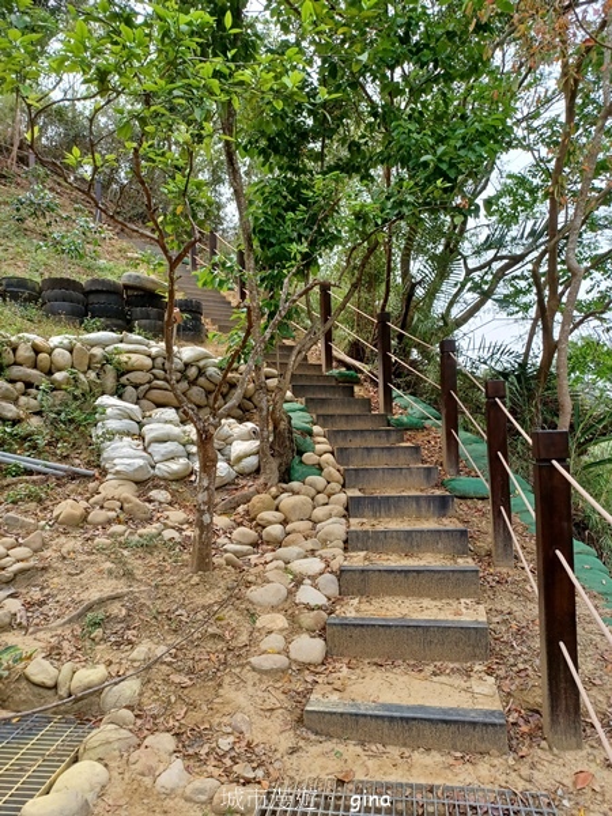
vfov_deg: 69.4
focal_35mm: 25
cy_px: 408
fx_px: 589
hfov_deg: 54.9
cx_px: 306
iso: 32
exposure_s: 1/104
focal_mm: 4.6
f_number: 1.8
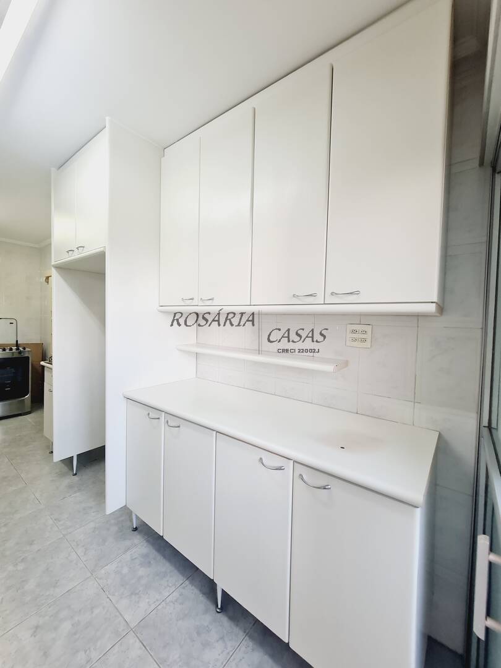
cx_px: 250
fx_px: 251
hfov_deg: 89.9
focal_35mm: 13
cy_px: 334
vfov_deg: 106.2
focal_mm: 2.2
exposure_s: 1/60
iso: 100
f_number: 2.2
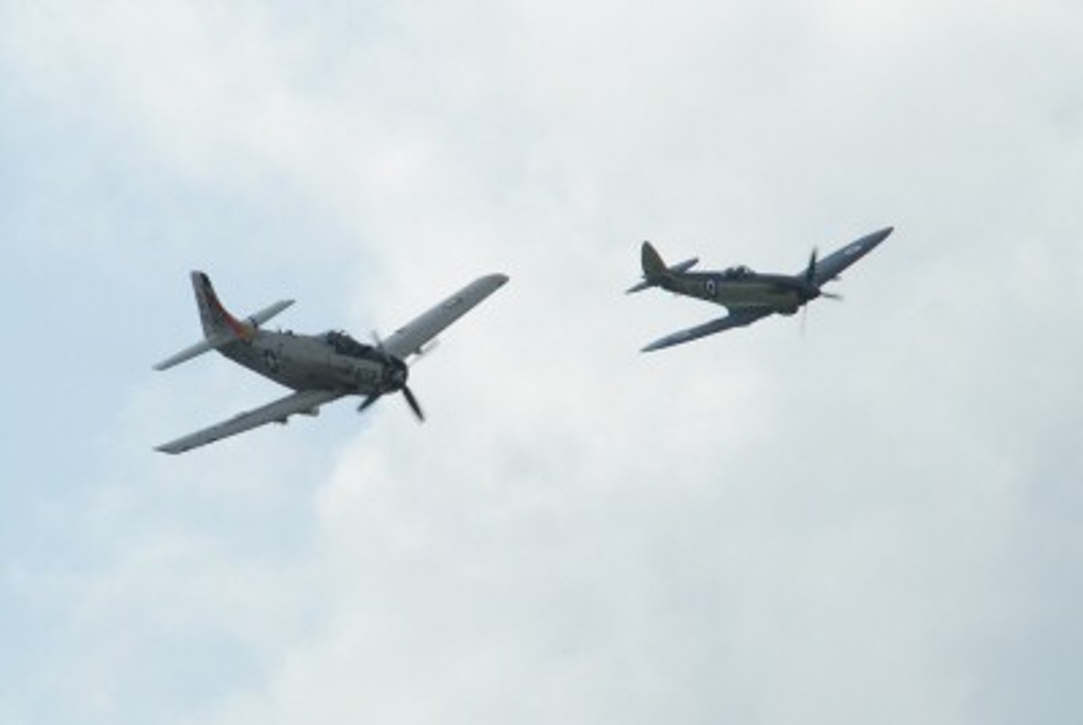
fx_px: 18076
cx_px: 542
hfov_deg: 3.4
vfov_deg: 2.3
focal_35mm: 600
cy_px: 362
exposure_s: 1/750
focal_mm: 400
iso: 280
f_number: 9.5
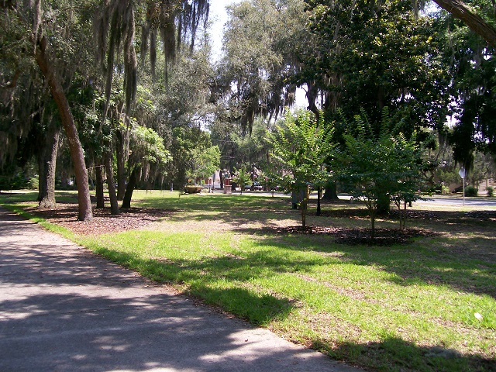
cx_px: 248
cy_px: 186
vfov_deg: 39.7
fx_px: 516
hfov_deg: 51.4
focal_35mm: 36
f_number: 2.7
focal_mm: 6
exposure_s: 1/489
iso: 80
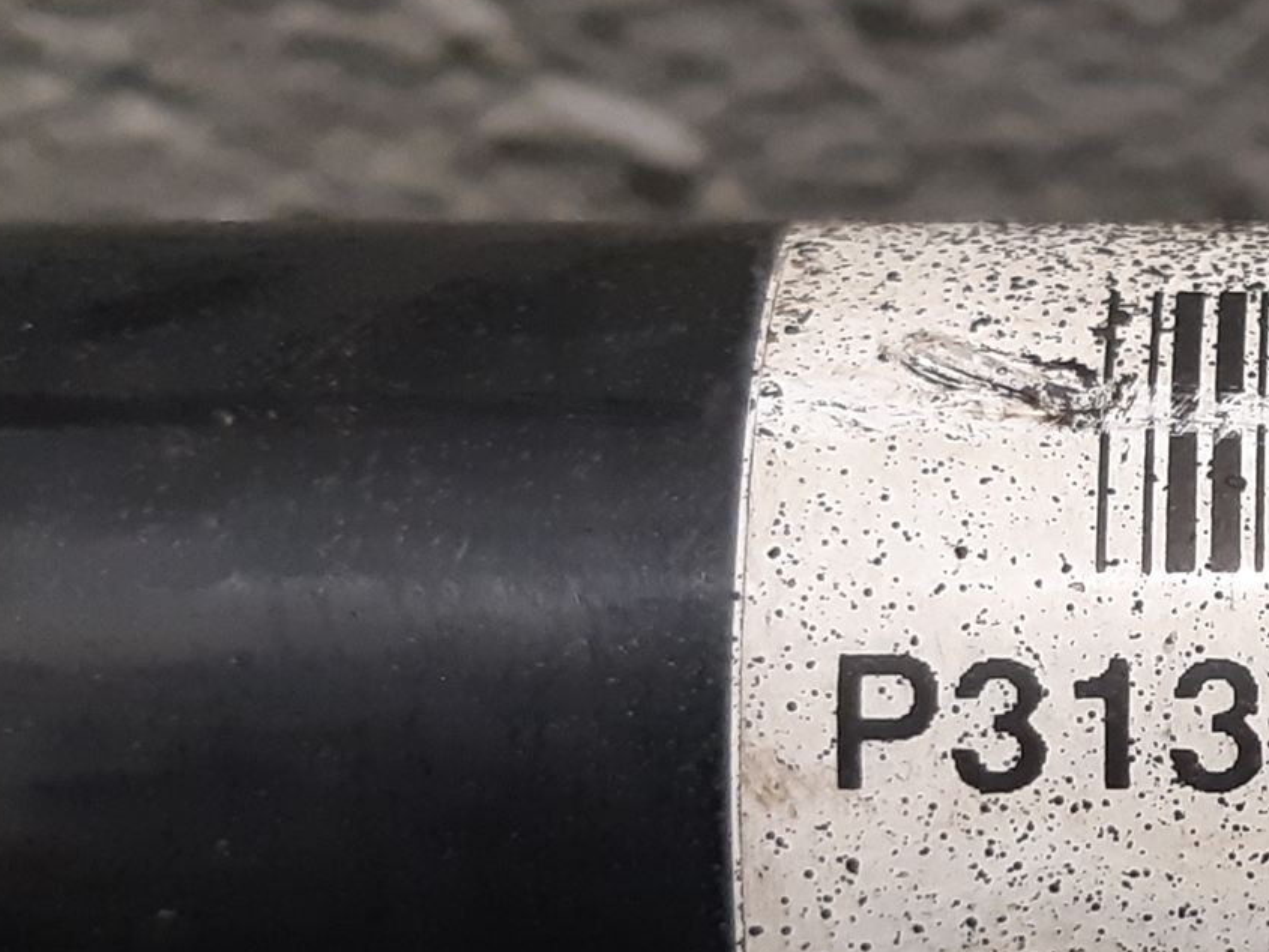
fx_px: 2310
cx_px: 1446
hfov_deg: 27.7
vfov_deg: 23.1
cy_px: 679
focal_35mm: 63
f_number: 1.7
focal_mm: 3.93
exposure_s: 1/50
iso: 200
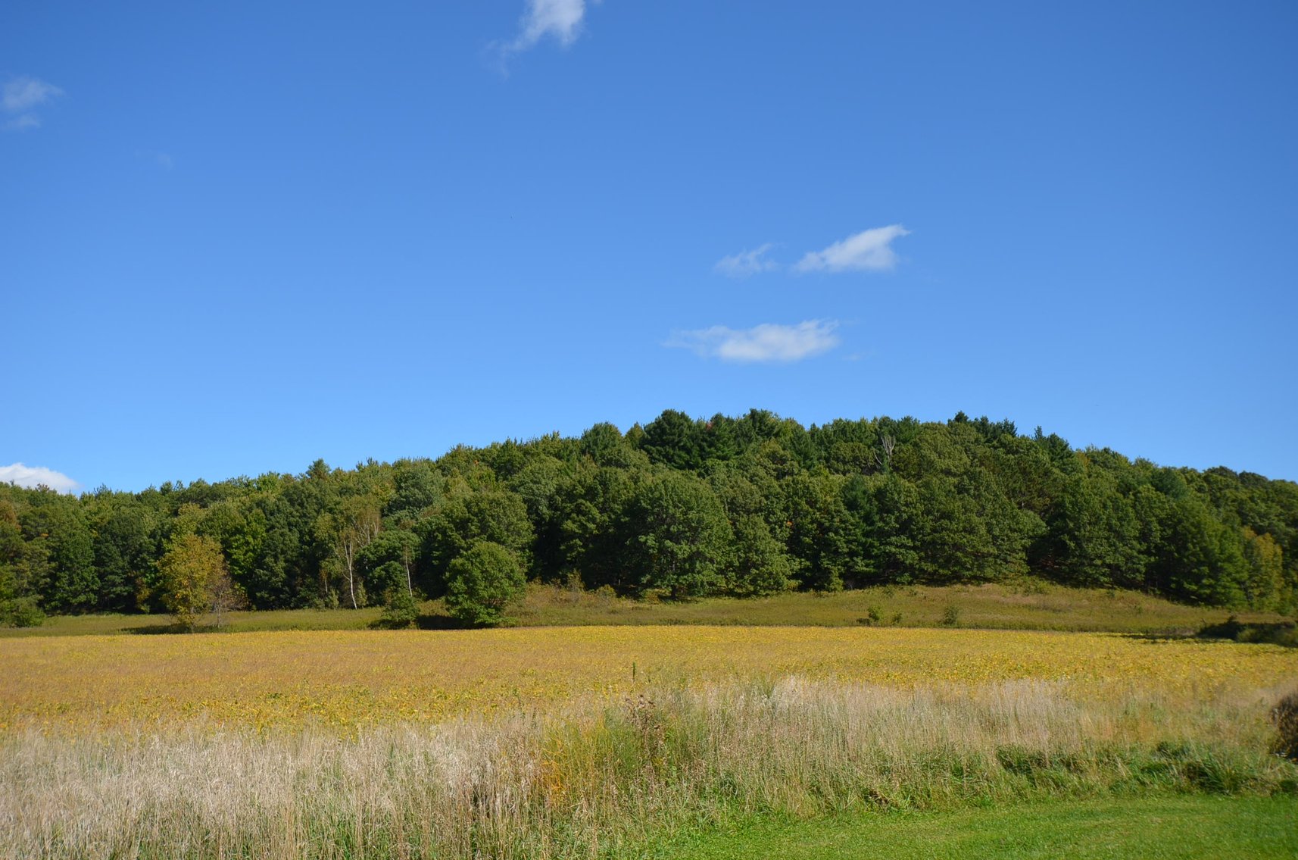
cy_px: 430
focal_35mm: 36
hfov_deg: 53.2
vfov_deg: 36.7
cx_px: 649
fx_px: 1295
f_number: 8
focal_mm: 24
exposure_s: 1/250
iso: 110
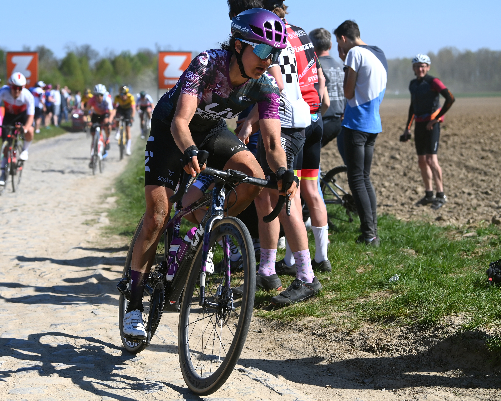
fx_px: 1260
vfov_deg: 18.1
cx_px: 202
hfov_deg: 22.5
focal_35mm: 85
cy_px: 200
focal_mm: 75
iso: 320
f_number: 5
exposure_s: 1/3200
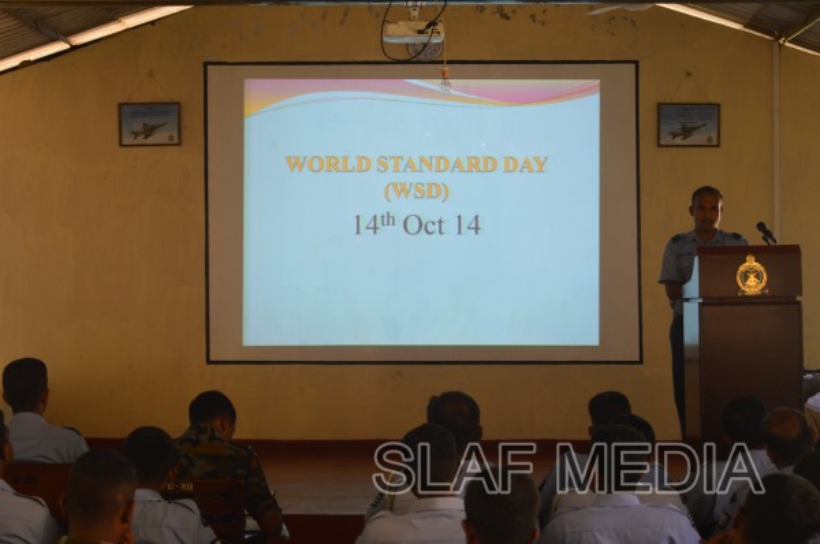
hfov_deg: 28.1
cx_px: 410
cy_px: 272
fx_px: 1637
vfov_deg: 18.9
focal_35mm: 72
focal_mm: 48
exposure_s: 1/20
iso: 400
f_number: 4.8
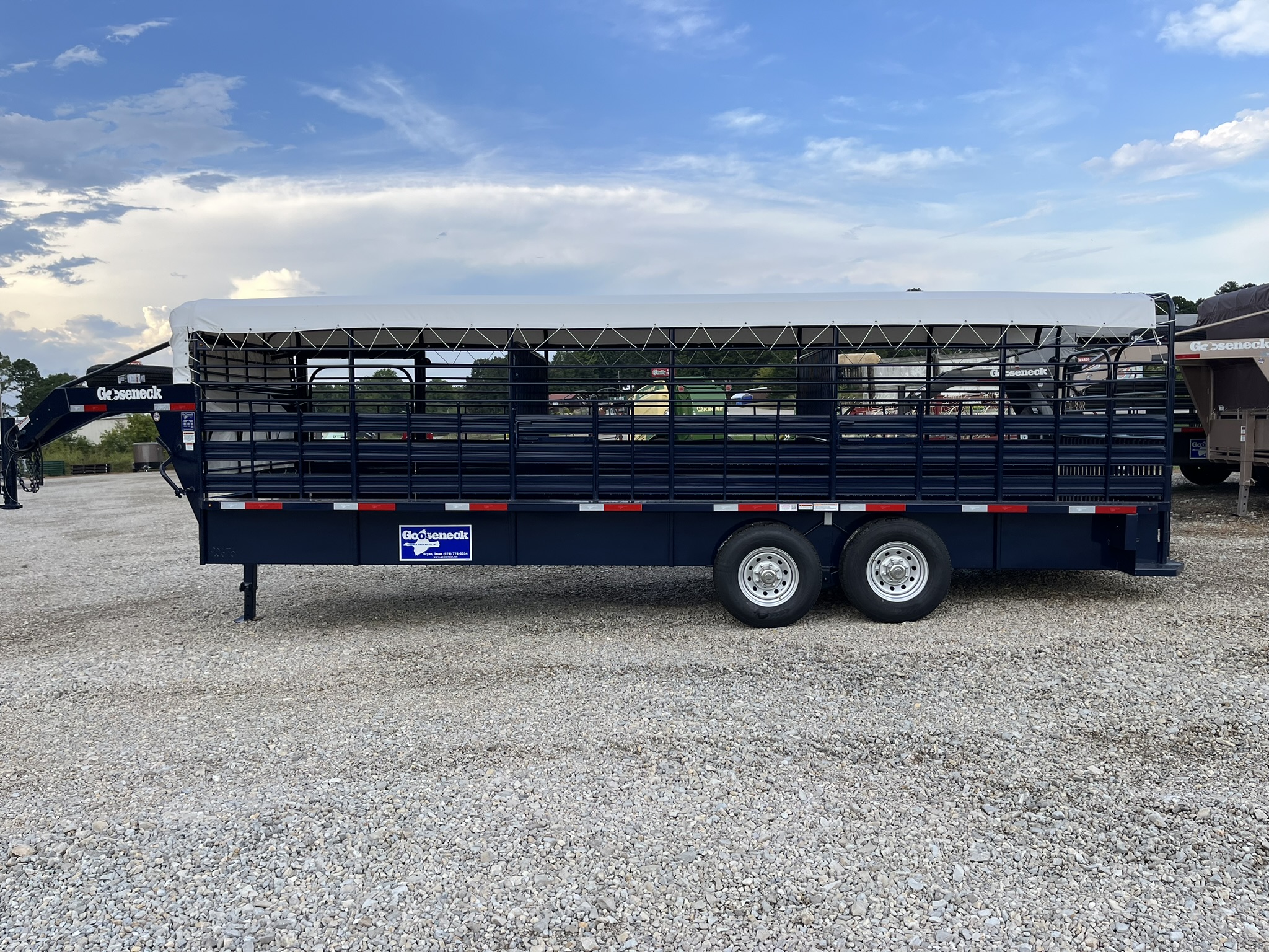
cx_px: 634
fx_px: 953
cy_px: 476
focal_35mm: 26
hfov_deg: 67.3
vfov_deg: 53.1
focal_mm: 5.1
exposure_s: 1/1175
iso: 50
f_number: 1.6
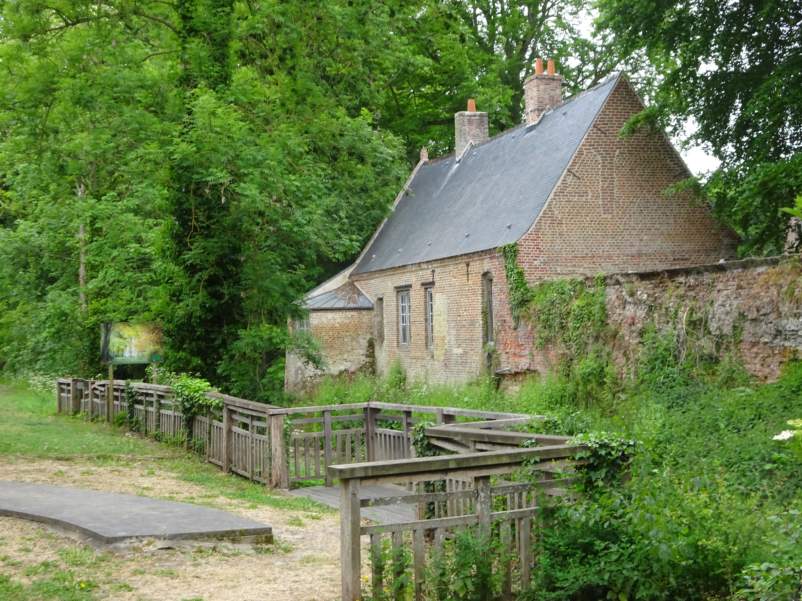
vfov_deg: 28.0
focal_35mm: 52
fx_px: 1205
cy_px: 300
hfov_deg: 36.8
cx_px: 401
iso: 160
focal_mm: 8.84
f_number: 4.5
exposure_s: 1/60
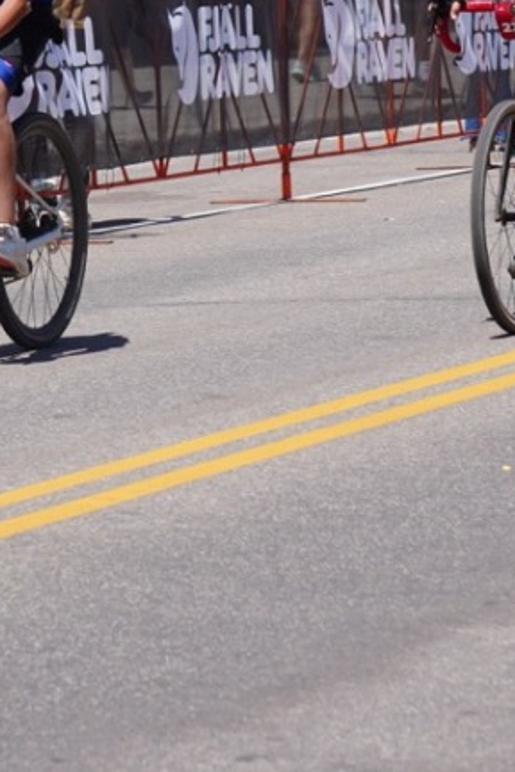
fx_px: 4922
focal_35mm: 229
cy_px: 73
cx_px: 193
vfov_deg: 8.9
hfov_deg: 6.0
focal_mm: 55
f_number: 5.6
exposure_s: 1/500
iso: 100
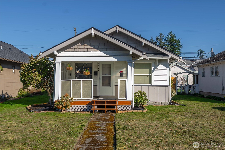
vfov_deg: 53.2
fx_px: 150
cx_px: 112
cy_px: 75
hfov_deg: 73.7
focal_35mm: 24
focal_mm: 24
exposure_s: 1/160
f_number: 7.1
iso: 80
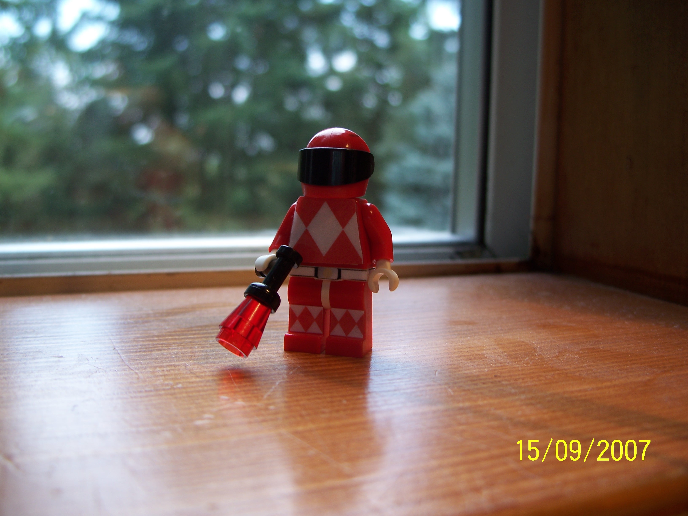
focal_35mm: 37
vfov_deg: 38.7
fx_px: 735
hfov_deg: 50.1
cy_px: 258
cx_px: 344
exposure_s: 1/80
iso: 64
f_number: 2.8
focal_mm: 7.8
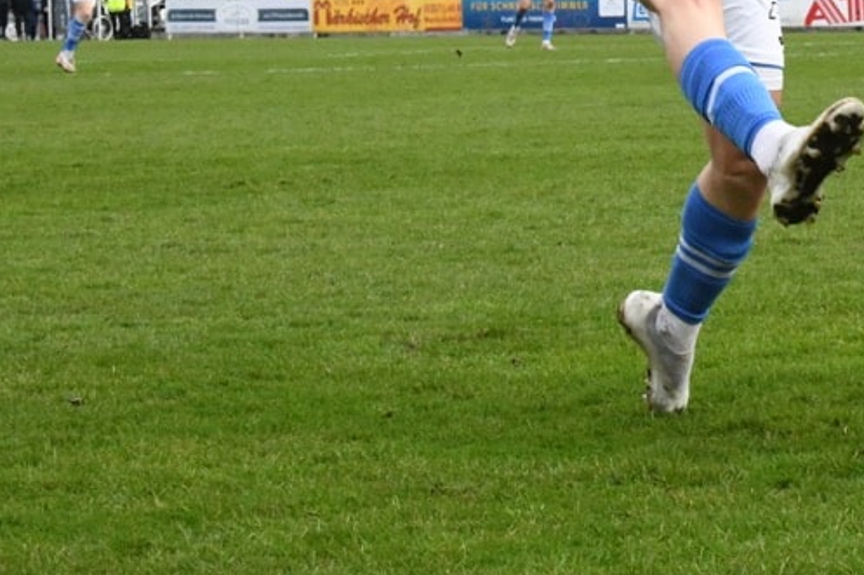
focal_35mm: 206
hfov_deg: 9.9
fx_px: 4942
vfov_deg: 6.6
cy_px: -98
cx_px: 960
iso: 8000
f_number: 16
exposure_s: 1/1250
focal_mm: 80
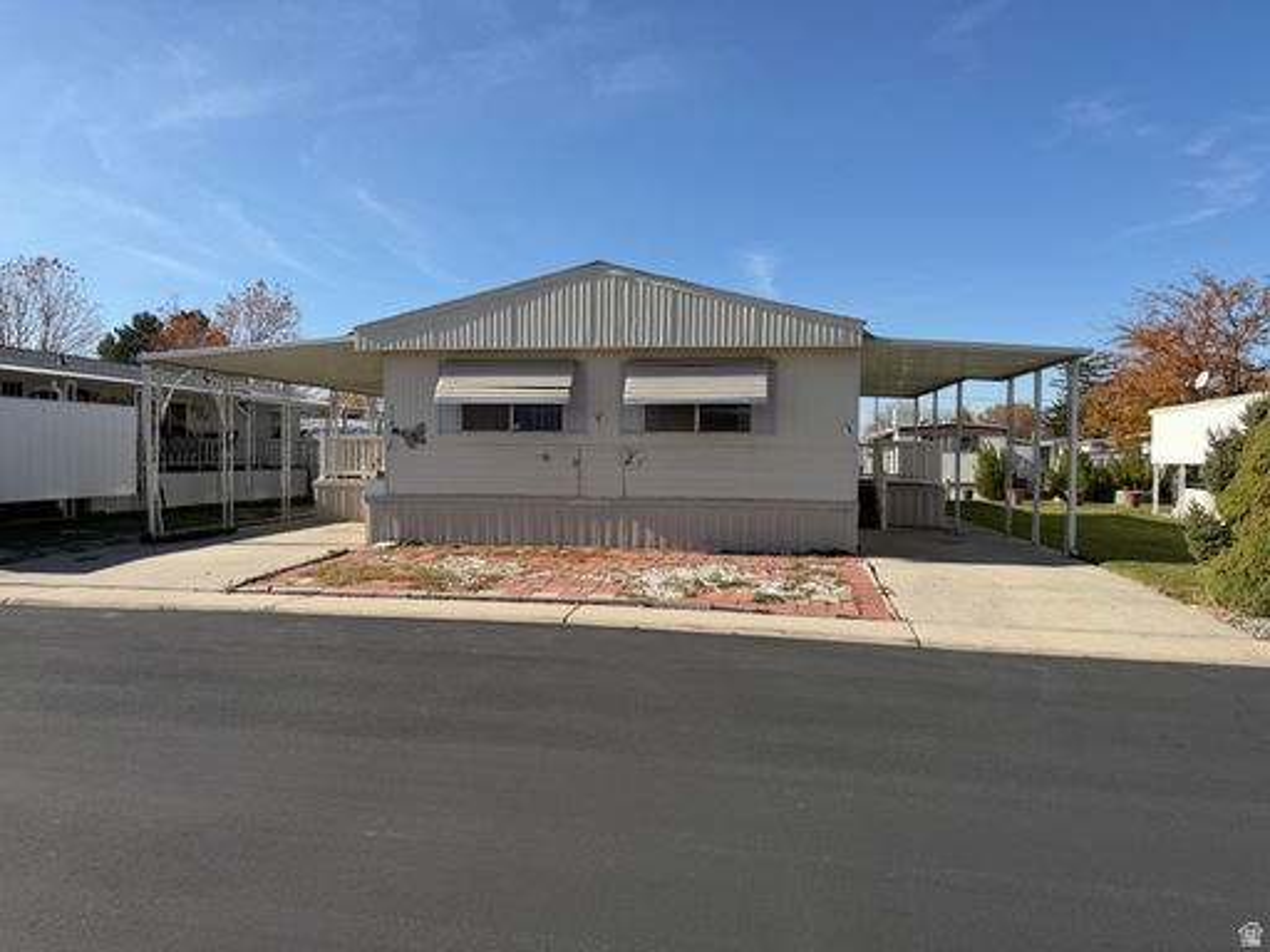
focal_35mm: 24
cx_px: 635
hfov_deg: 71.6
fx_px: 881
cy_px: 476
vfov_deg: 56.8
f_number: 1.78
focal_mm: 6.76
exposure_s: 1/4975
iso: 80
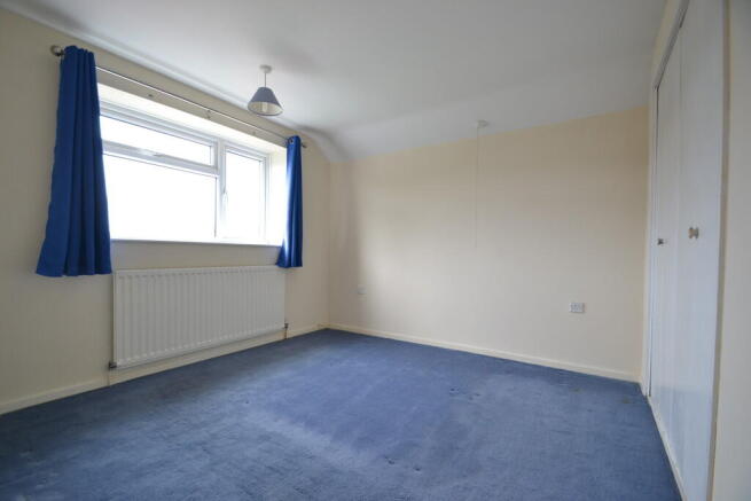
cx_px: 376
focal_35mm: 15
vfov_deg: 77.4
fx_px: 313
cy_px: 250
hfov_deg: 100.4
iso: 400
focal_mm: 10
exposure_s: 1/60
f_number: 4
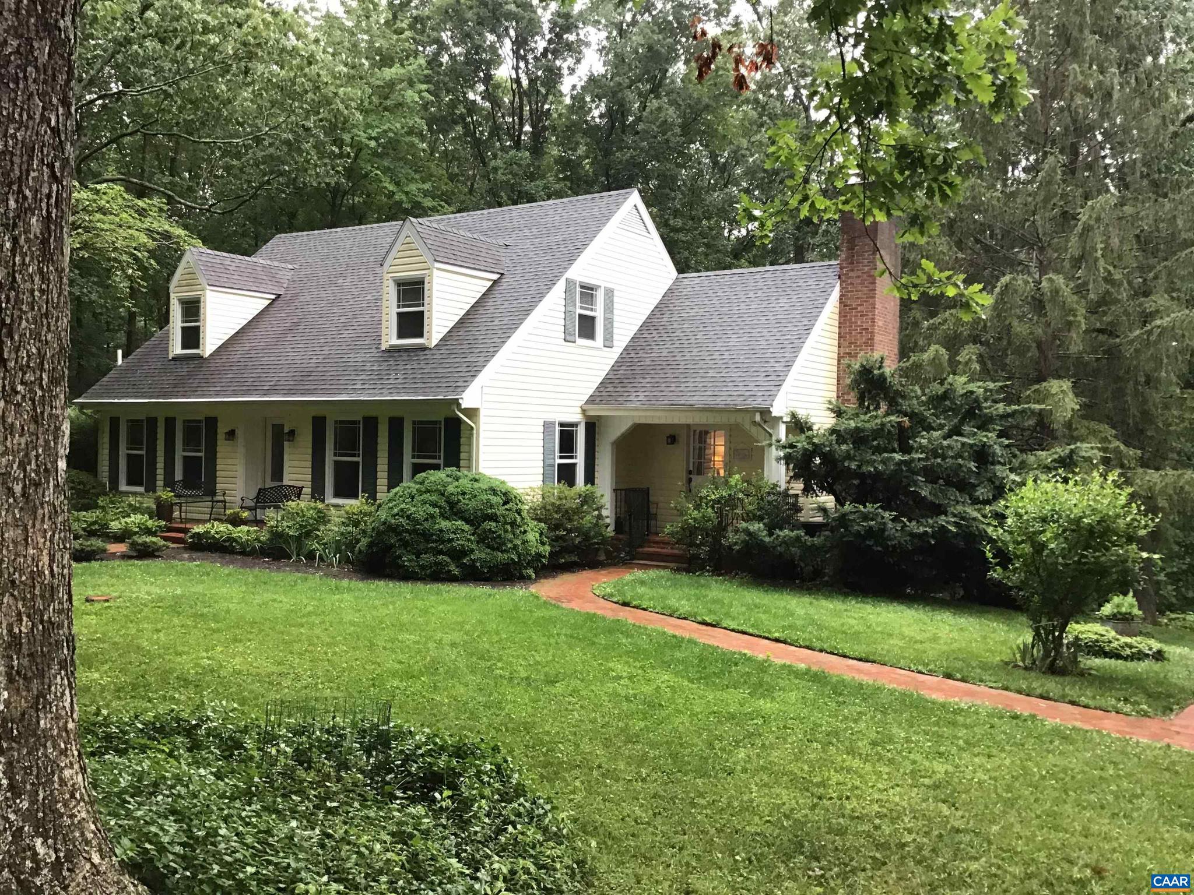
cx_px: 597
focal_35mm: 31
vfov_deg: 45.4
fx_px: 1069
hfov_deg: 58.4
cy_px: 448
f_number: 2.4
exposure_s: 1/30
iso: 40
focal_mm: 3.3
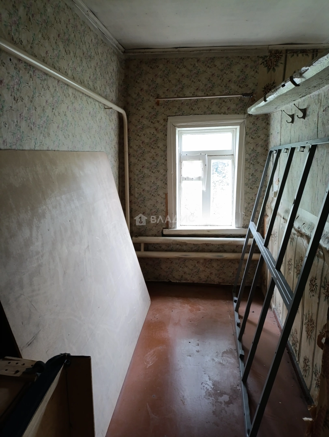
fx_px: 317
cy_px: 218
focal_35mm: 25
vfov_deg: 69.4
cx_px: 164
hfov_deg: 54.9
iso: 400
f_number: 1.7
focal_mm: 4.71
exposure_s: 1/33.3
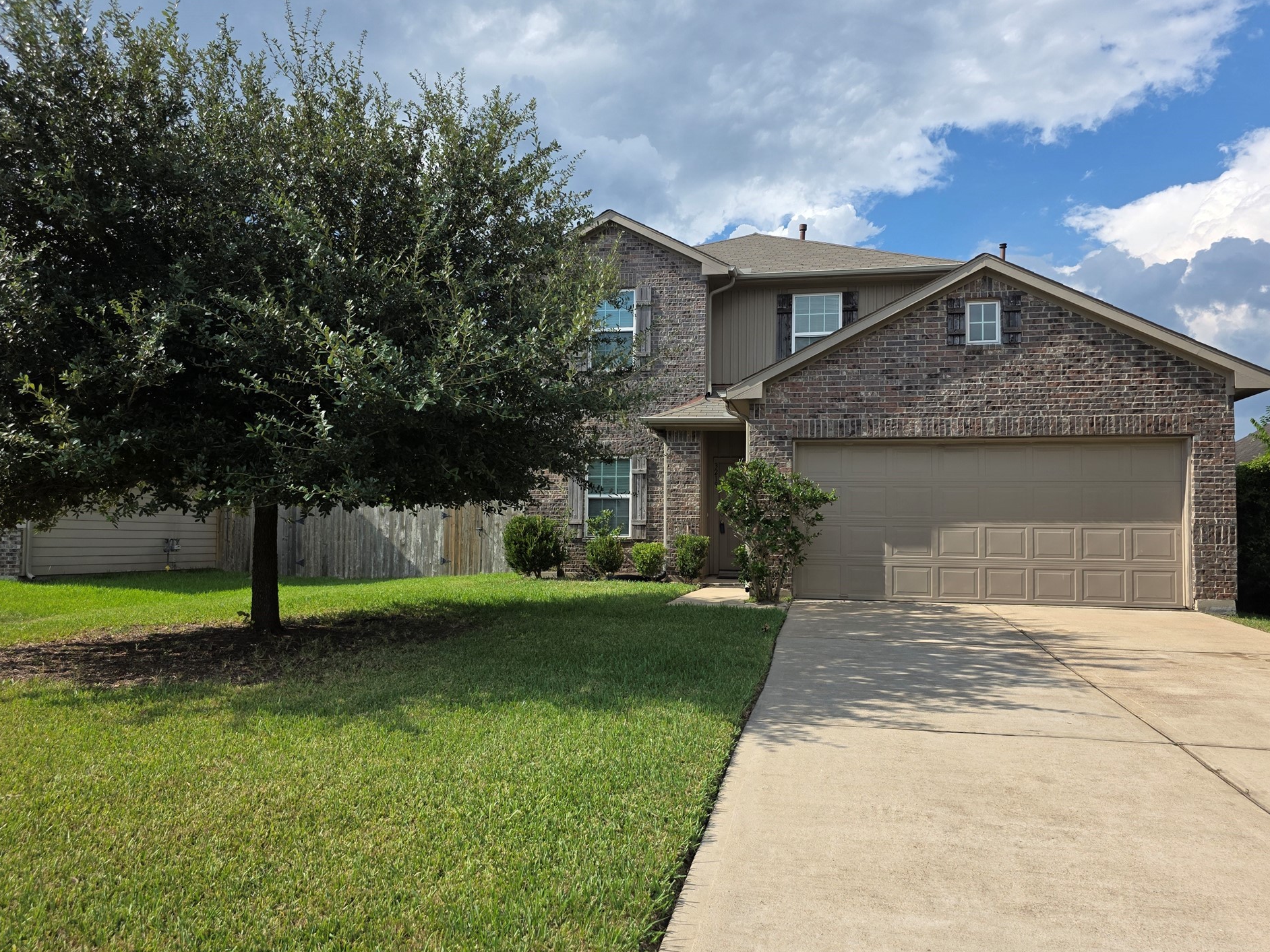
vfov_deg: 54.9
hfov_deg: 69.4
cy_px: 492
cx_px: 655
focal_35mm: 25
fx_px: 917
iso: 80
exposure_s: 1/6150
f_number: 1.7
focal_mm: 6.3
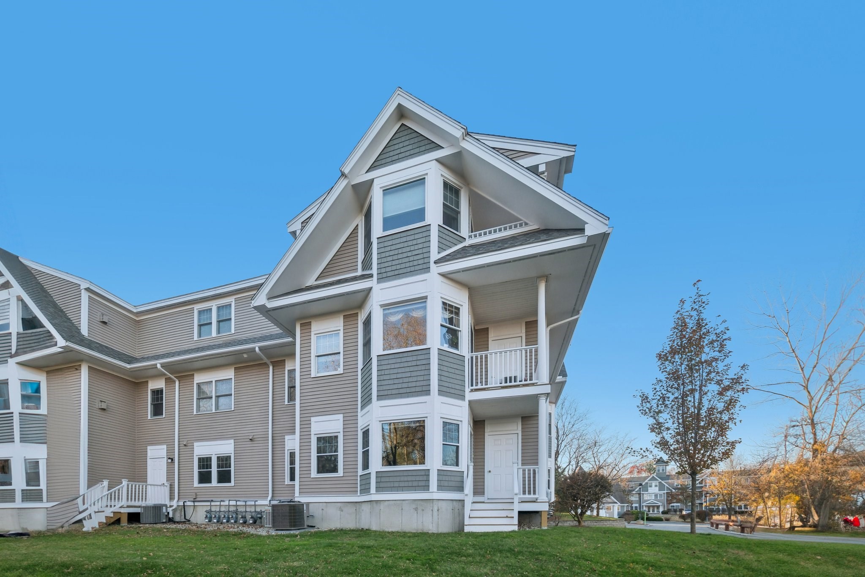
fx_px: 360
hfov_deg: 100.4
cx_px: 432
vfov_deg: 77.3
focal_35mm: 15
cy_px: 288
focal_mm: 10
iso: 320
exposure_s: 1/280
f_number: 5.6
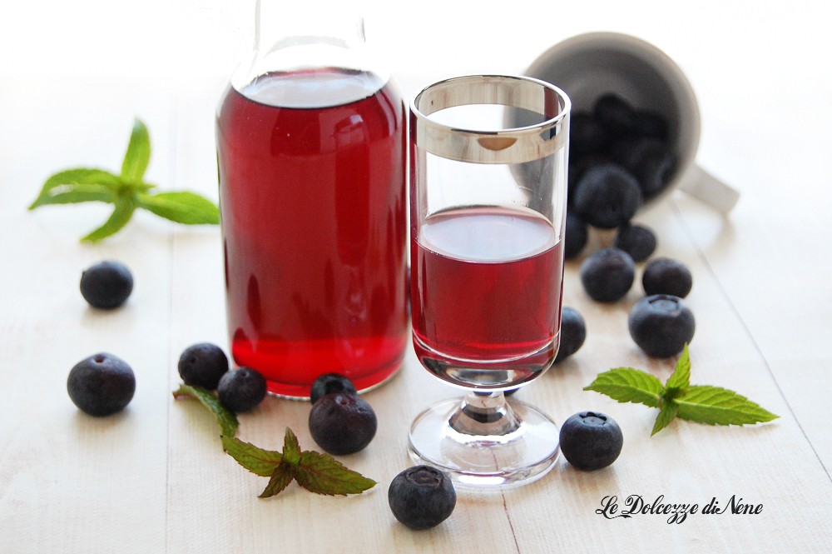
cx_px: 416
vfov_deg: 18.9
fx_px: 1663
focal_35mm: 72
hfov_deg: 28.1
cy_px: 277
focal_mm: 48
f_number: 5.6
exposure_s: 1/30
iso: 800
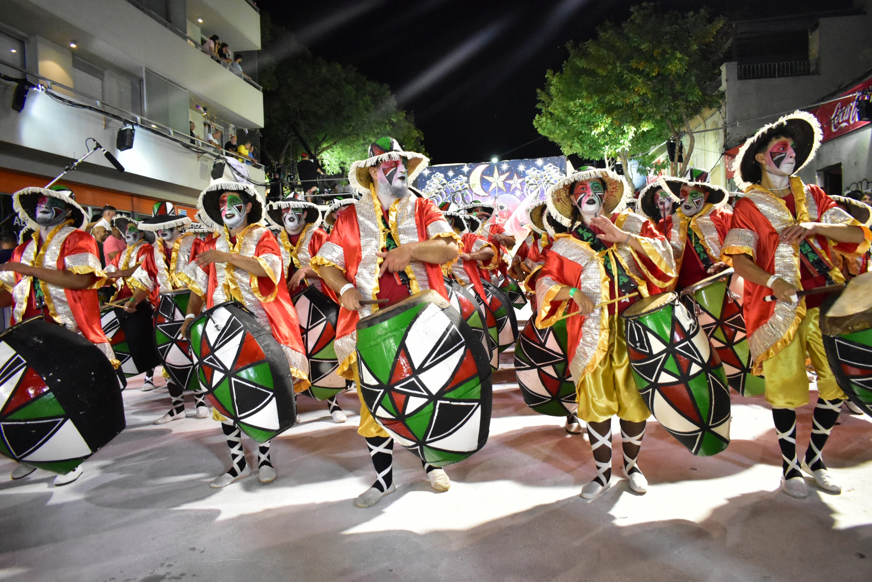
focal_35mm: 27
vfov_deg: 47.9
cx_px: 436
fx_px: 654
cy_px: 291
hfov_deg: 67.4
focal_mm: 18
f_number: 3.5
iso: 6400
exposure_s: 1/400
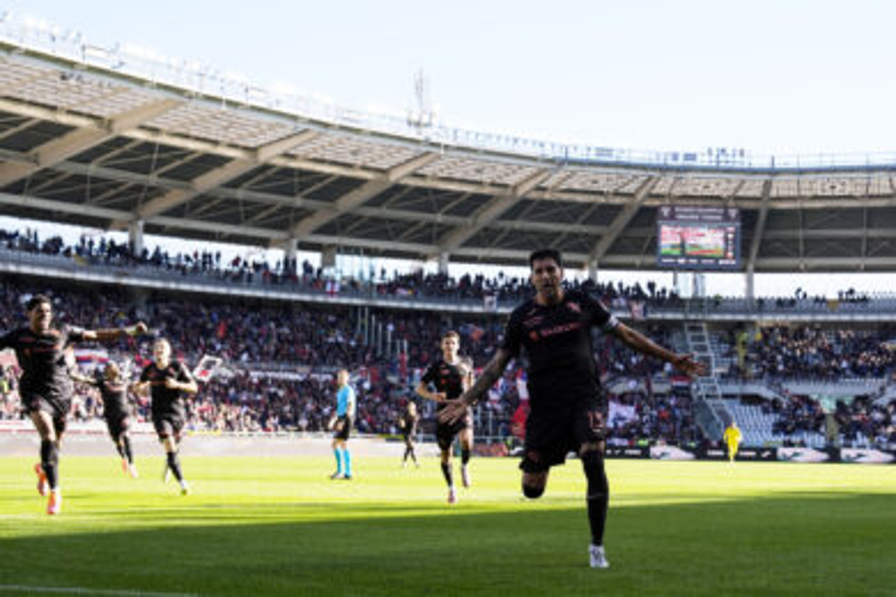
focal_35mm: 59
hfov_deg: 33.9
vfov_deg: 23.0
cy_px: 298
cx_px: 448
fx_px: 1468
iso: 400
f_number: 4
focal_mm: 59
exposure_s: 1/2000
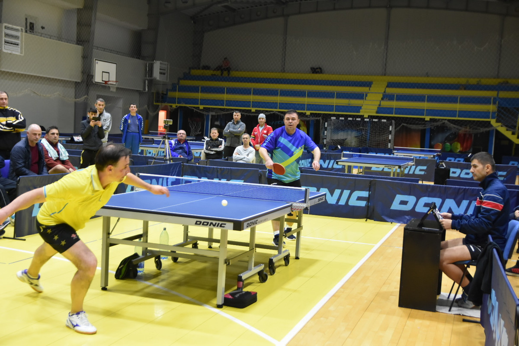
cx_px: 260
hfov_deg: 45.0
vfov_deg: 30.8
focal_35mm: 44
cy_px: 173
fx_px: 627
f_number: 2.8
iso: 1600
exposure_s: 1/200
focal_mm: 29
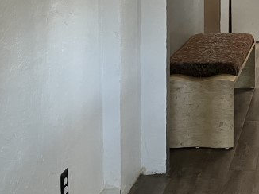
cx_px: 316
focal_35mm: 88
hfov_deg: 20.7
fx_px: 658
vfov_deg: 16.0
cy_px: -45
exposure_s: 1/60
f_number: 1.8
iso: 160
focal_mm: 3.99
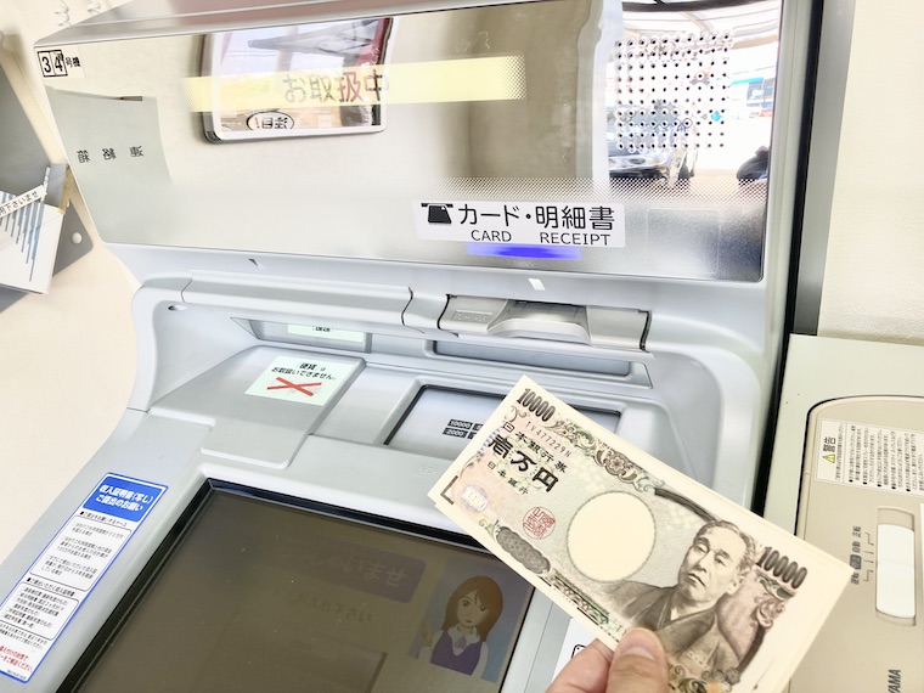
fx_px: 747
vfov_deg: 49.7
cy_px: 346
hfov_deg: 63.4
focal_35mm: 28
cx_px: 462
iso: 50
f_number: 1.8
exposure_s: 1/100
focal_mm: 3.99
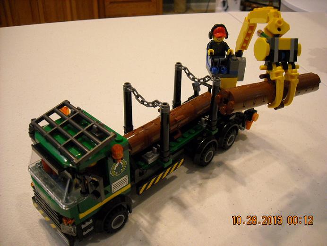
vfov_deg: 40.7
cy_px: 123
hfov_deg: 52.6
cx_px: 164
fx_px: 331
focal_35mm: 35
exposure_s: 1/40
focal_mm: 5.7
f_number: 2.8
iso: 400
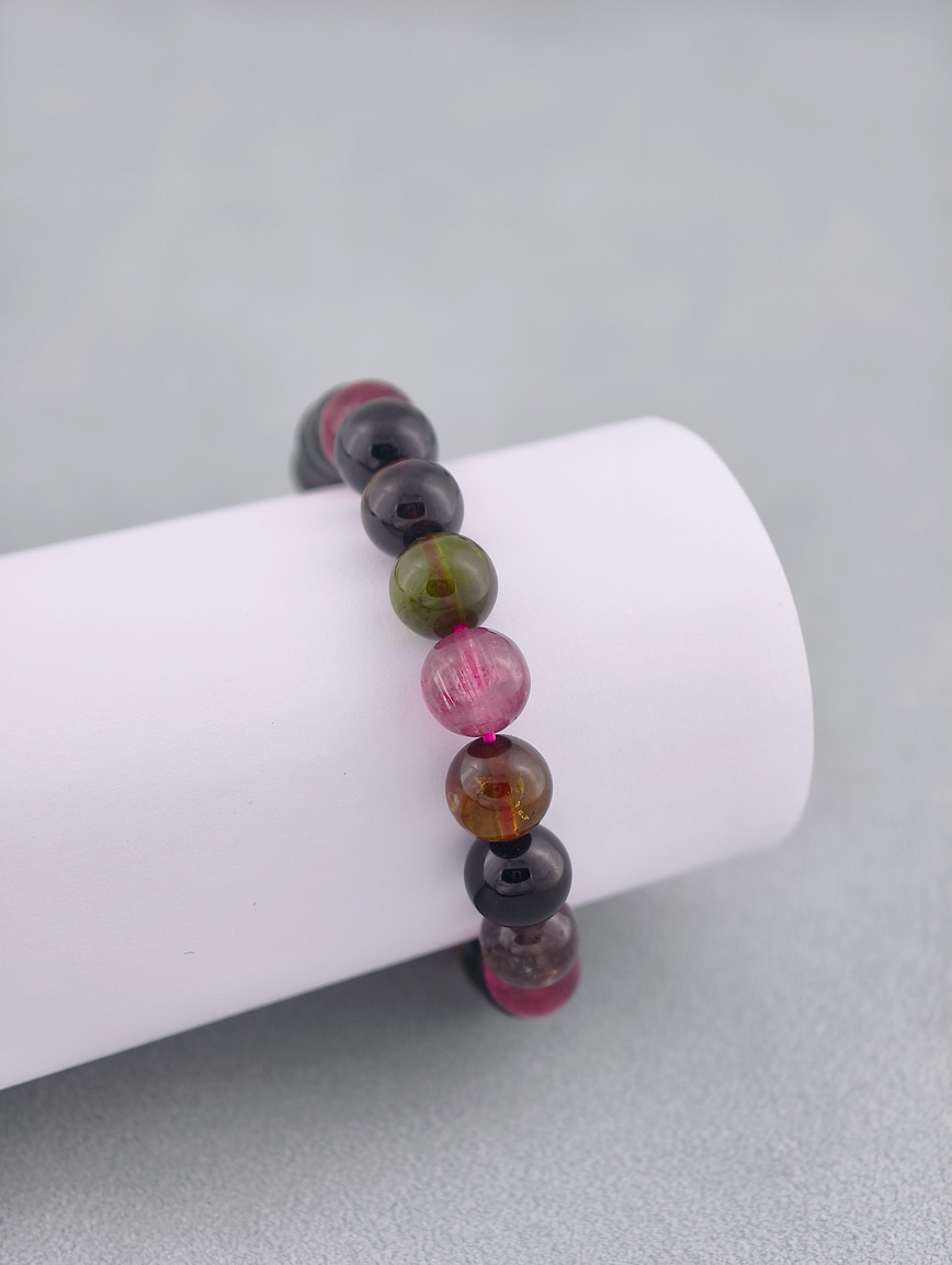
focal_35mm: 85
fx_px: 3109
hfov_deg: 17.4
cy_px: 632
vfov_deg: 23.0
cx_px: 476
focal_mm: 22.48
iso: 125
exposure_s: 1/160
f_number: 2.67
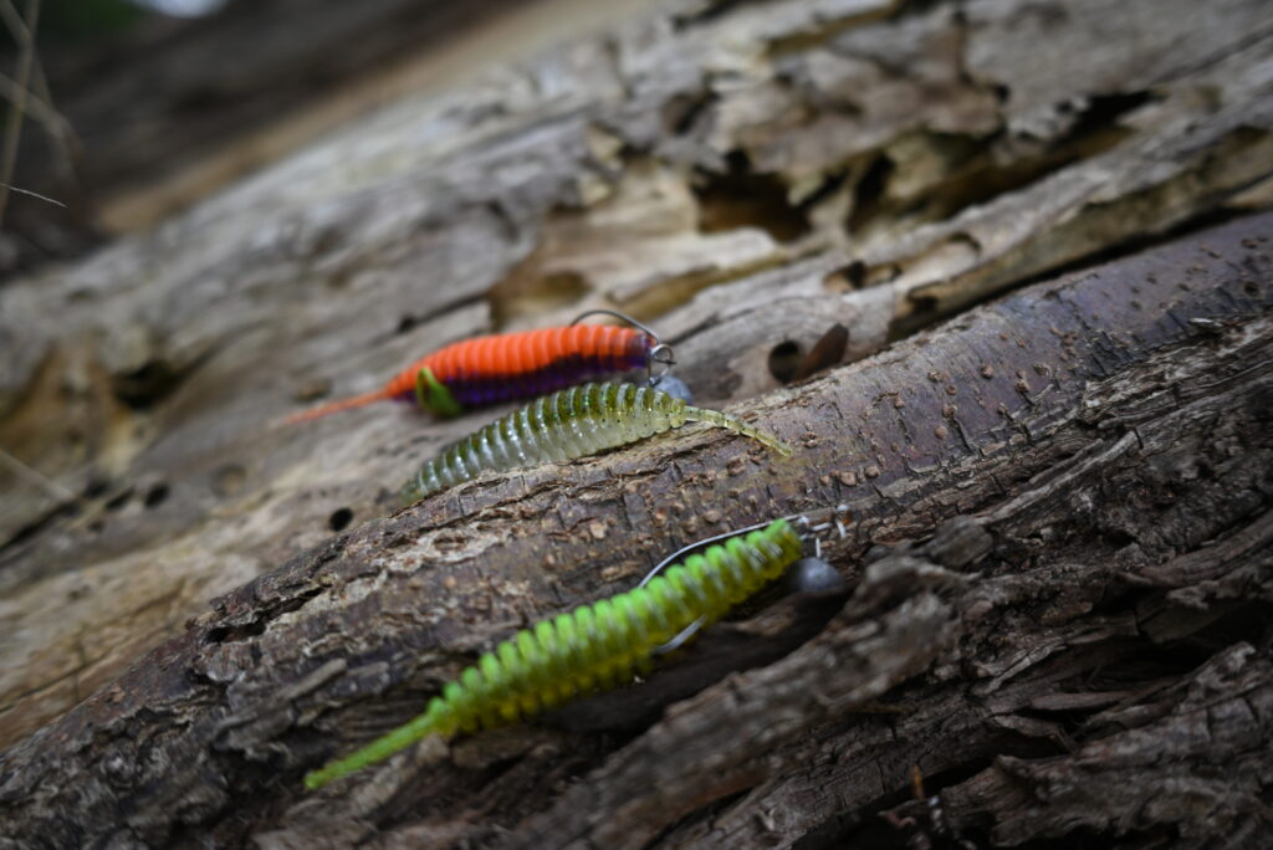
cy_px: 425
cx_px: 636
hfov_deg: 65.4
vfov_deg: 46.5
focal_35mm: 28
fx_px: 991
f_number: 2.8
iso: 125
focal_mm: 28
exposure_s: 1/640
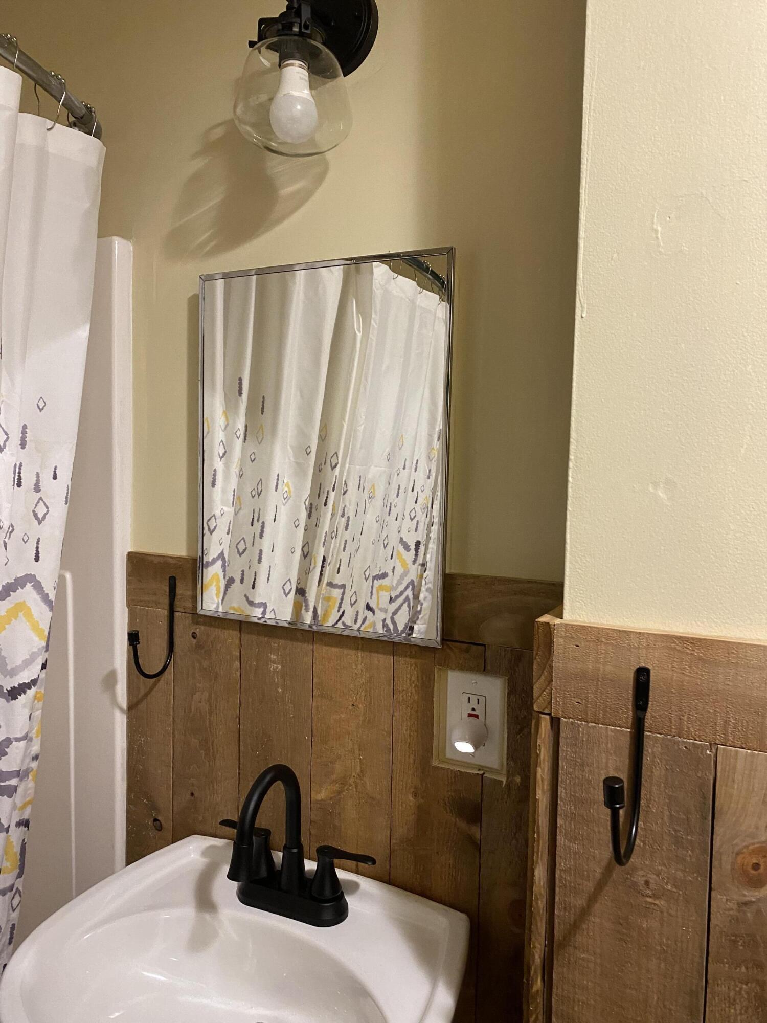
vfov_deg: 67.3
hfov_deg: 53.1
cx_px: 384
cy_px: 512
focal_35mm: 26
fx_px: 768
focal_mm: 4.25
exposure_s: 1/60
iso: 320
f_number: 1.8
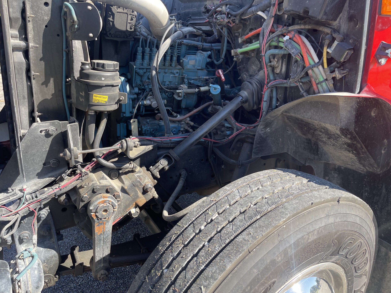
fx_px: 294
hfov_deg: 67.3
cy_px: 146
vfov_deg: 53.1
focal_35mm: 26
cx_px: 196
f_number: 1.6
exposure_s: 1/474
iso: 32
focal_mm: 5.1
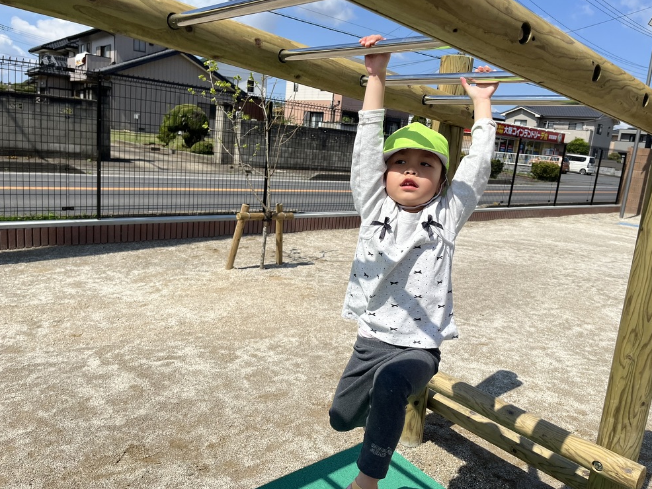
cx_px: 335
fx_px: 509
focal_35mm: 27
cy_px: 246
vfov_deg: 51.4
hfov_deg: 65.3
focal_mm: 5.1
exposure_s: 1/5848
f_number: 1.6
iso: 50
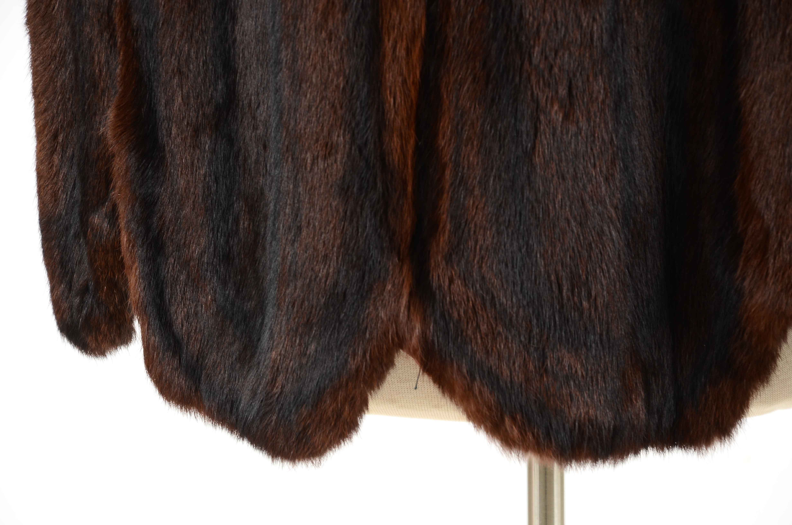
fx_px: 3458
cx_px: 396
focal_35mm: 158
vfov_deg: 8.7
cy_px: 262
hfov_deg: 13.1
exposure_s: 1/80
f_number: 7.1
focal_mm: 105
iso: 160
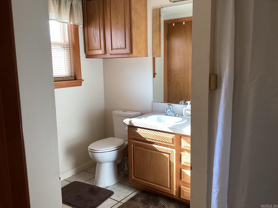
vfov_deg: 45.4
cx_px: 139
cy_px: 104
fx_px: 249
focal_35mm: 31
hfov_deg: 58.4
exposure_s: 1/50
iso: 64
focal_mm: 3.3
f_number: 2.4
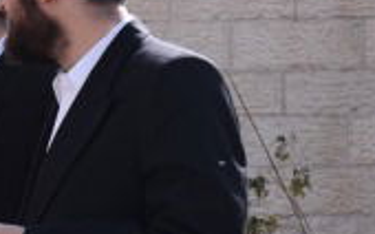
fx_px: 2758
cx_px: -401
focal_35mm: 270
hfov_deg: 7.4
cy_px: 226
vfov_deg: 4.8
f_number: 8
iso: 160
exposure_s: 1/200
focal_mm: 44
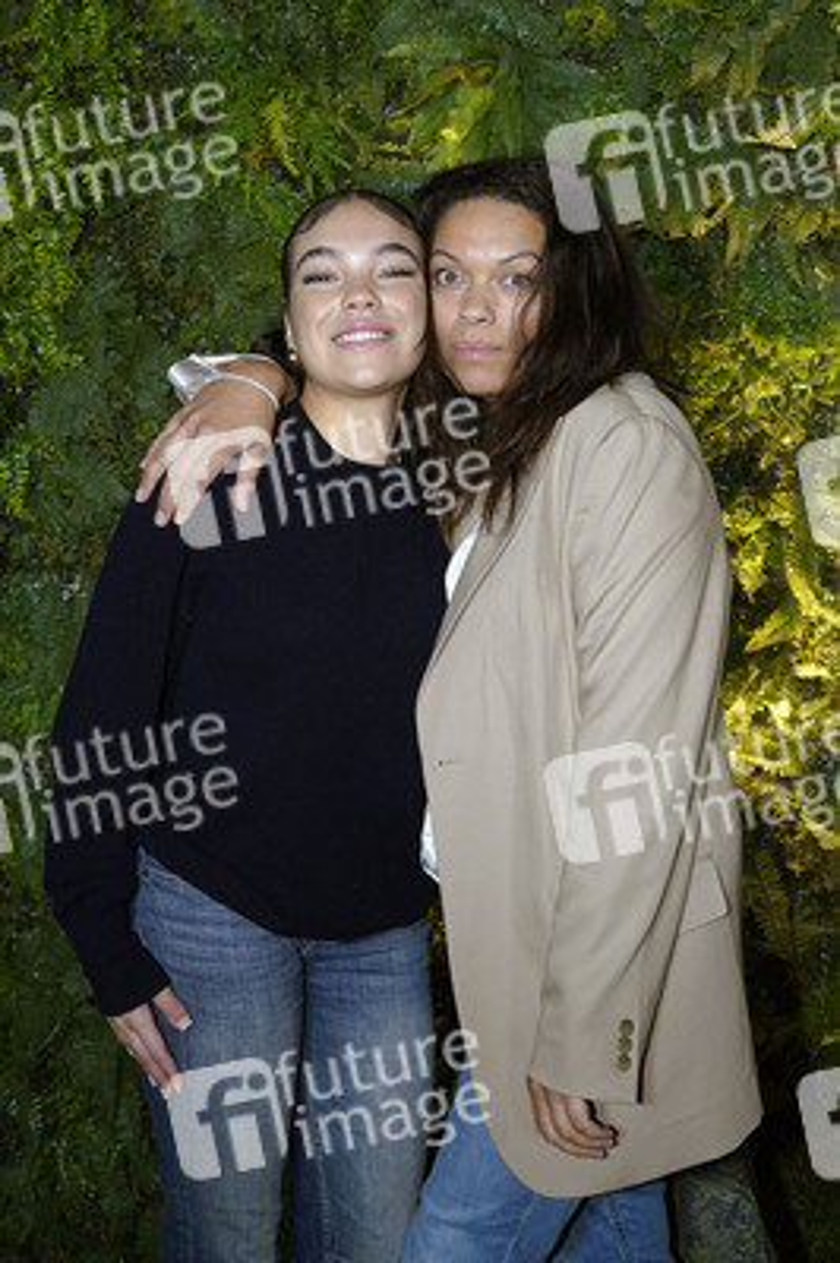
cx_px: 420
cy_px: 632
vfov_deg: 46.4
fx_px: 1472
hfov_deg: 31.8
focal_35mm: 42
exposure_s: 1/160
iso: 2000
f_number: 5.6
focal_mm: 42
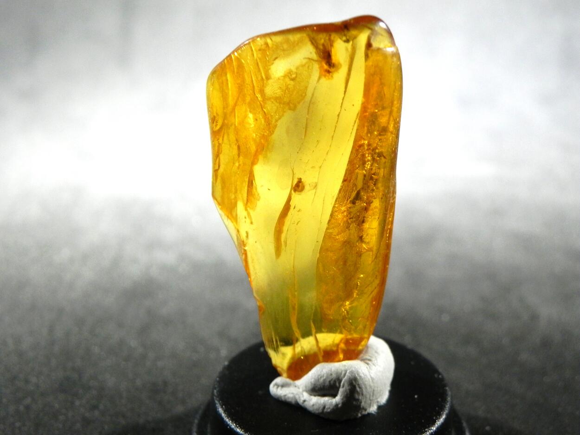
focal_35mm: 75
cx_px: 290
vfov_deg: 19.6
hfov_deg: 26.0
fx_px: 1257
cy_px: 218
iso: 400
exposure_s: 1/23.8
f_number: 4
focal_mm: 13.4
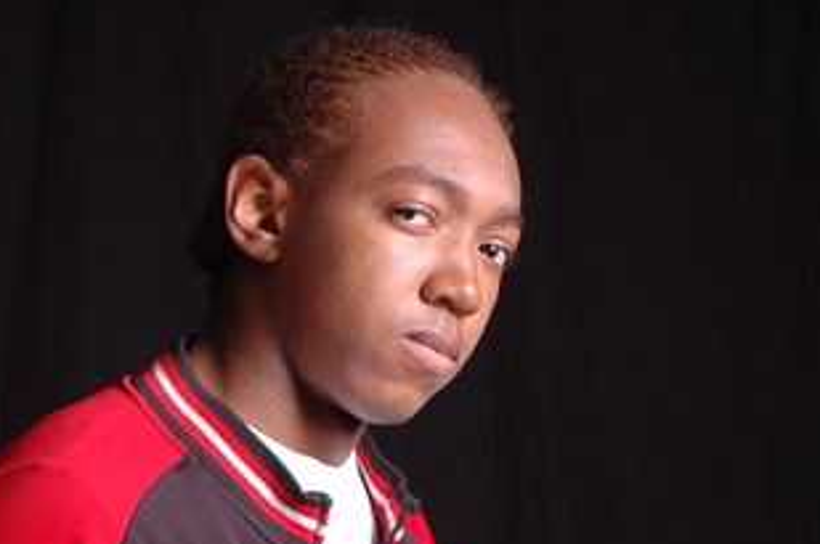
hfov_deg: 12.0
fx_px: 3890
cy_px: 470
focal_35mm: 171
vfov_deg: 8.0
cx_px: 265
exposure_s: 1/500
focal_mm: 55
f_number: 5.6
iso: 200
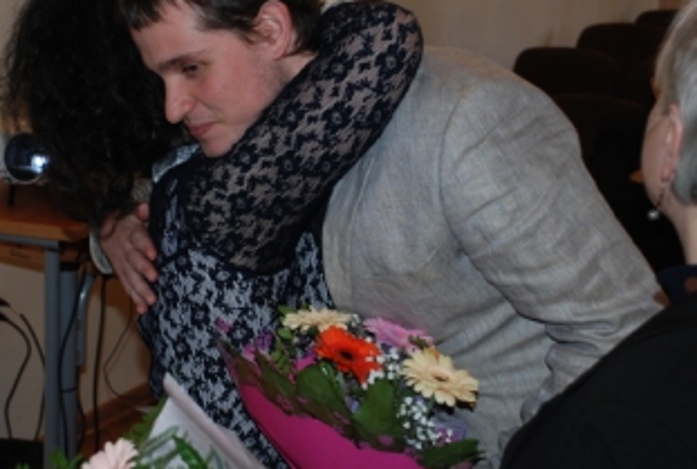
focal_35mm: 82
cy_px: 192
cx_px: 264
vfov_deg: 16.7
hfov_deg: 24.6
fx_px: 1591
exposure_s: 1/60
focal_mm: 38
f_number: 4.5
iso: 250
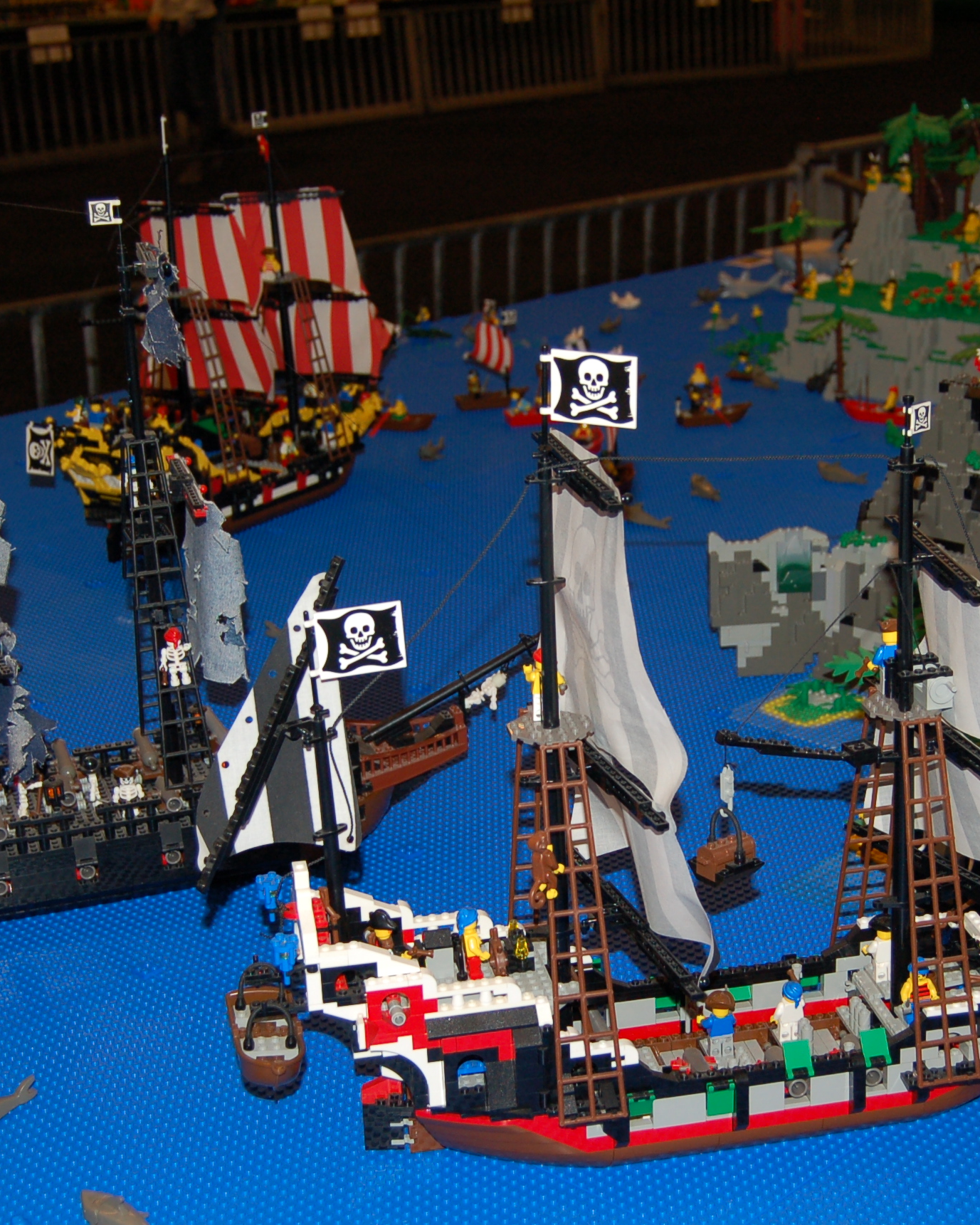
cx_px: 594
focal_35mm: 59
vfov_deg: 31.9
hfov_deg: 25.8
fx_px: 2139
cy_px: 710
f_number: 4
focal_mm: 24
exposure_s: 1/60
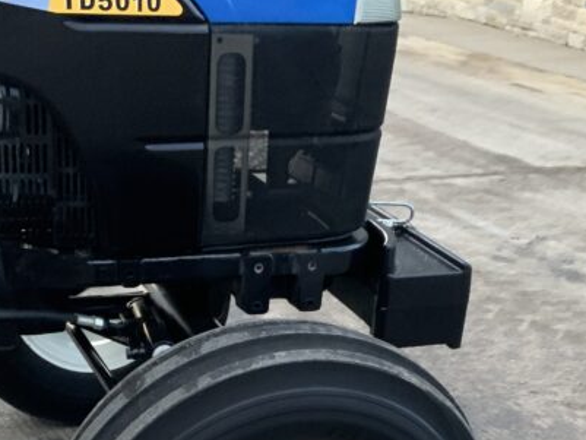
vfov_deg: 18.9
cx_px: 297
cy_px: 523
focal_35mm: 74
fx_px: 1253
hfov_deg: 26.3
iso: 50
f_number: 1.8
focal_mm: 3
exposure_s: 1/122
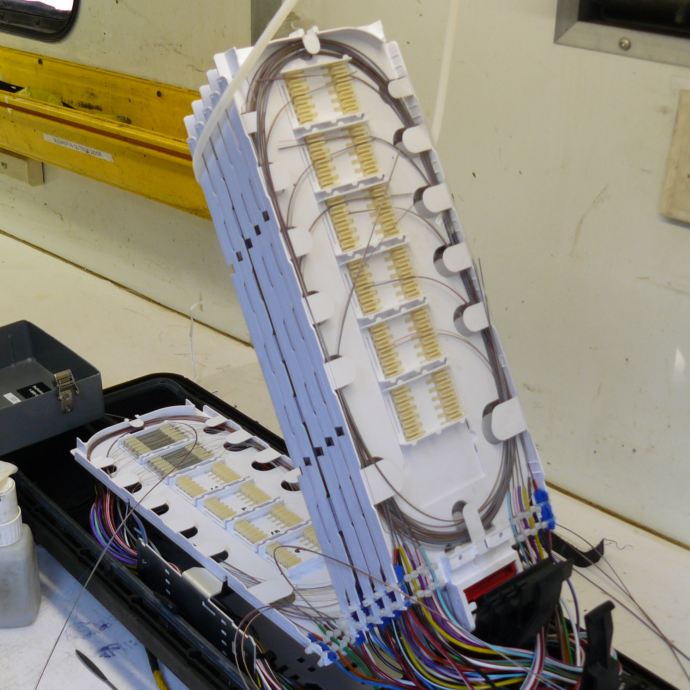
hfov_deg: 33.5
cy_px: 350
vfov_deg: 34.0
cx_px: 186
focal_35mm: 50
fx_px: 1128
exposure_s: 1/30
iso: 100
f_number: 2.8
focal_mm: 6
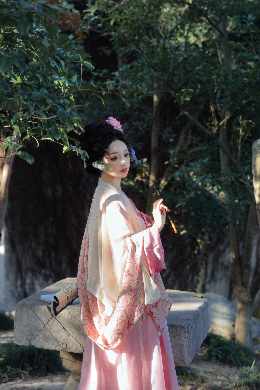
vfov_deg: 23.4
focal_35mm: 87
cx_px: 130
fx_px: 942
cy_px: 195
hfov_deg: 15.7
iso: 250
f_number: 4
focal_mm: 85
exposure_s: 1/100
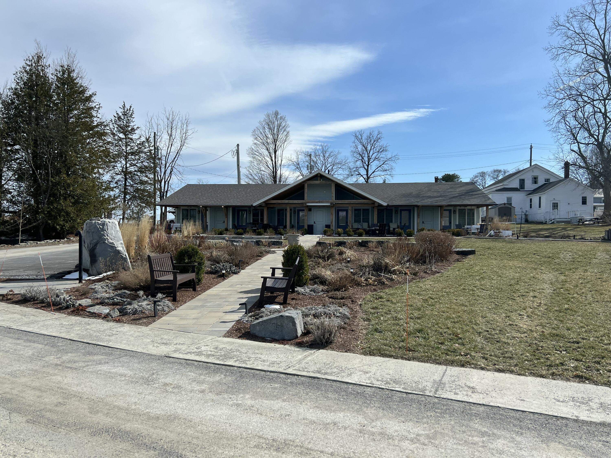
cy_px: 229
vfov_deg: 53.1
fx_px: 459
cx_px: 306
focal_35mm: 26
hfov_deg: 67.3
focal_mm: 5.7
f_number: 1.5
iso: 50
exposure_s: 1/6211
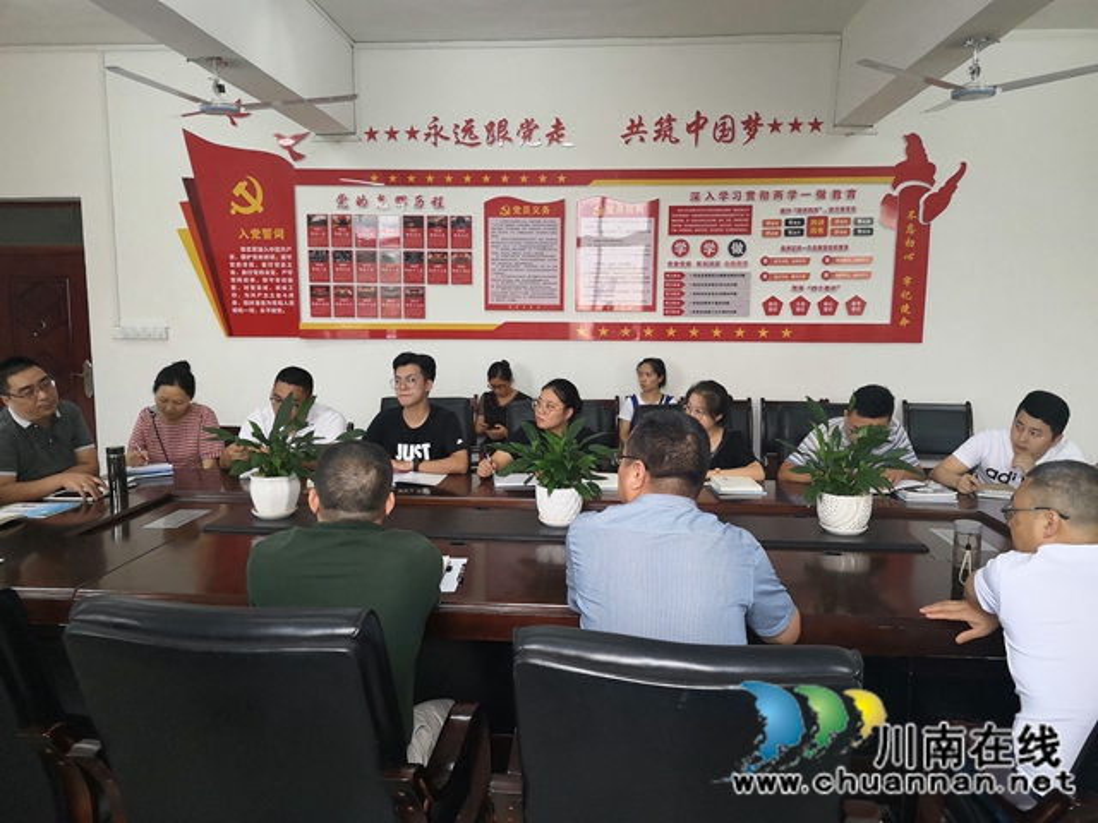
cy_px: 412
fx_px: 825
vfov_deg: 53.1
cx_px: 549
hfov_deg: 67.3
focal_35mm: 26
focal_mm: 4.75
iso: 400
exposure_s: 1/100
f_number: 1.8
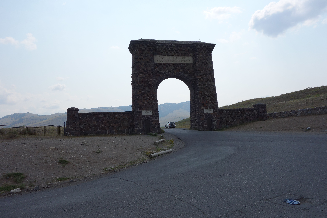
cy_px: 109
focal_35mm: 28
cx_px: 164
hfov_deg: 65.5
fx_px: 254
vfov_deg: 46.4
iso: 125
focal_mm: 10.4
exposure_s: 1/800
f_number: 6.3
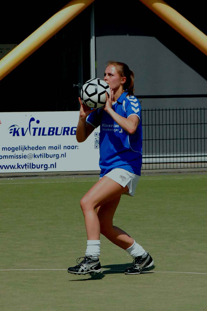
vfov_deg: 13.4
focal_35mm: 153
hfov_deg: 9.0
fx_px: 1322
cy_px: 156
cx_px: 104
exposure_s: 1/2000
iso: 1600
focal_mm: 102
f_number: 11
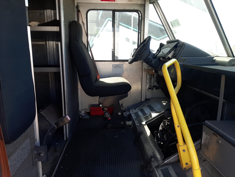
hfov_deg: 67.3
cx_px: 118
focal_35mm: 26
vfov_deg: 53.1
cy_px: 88
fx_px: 177
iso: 40
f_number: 1.7
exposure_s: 1/303
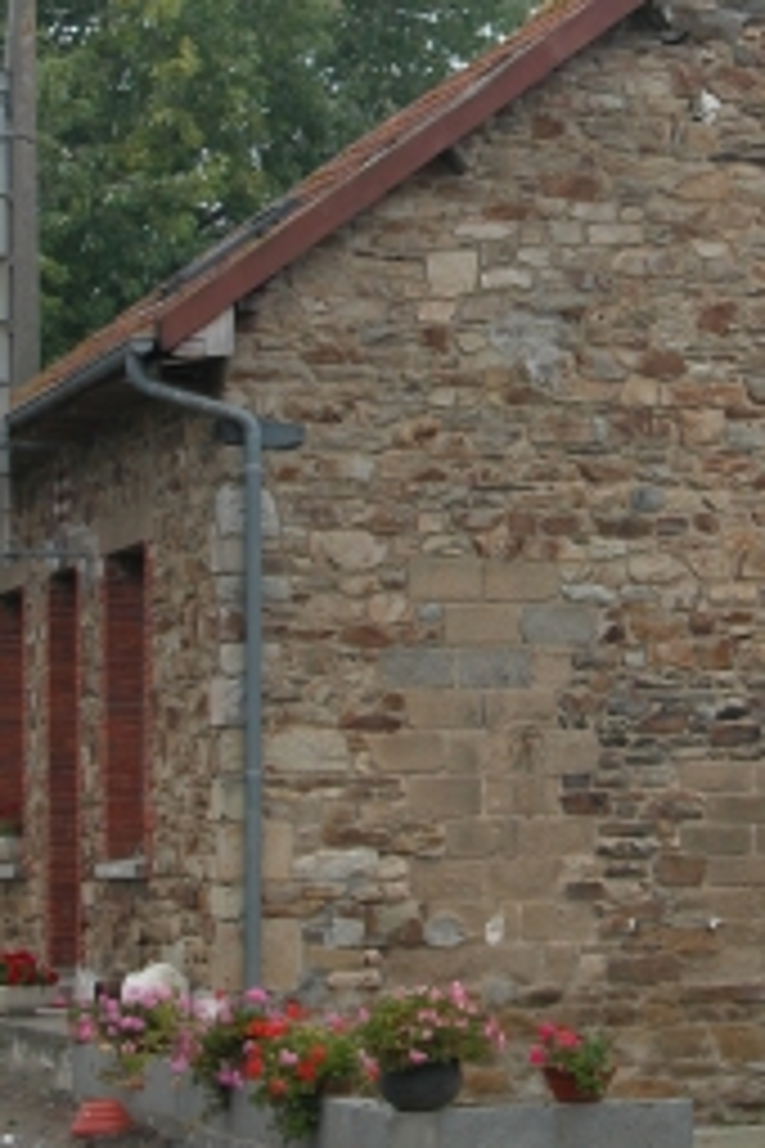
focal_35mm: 138
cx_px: 612
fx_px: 4398
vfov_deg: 14.8
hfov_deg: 9.9
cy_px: 315
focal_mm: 16.8
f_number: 3.6
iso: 100
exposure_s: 1/112
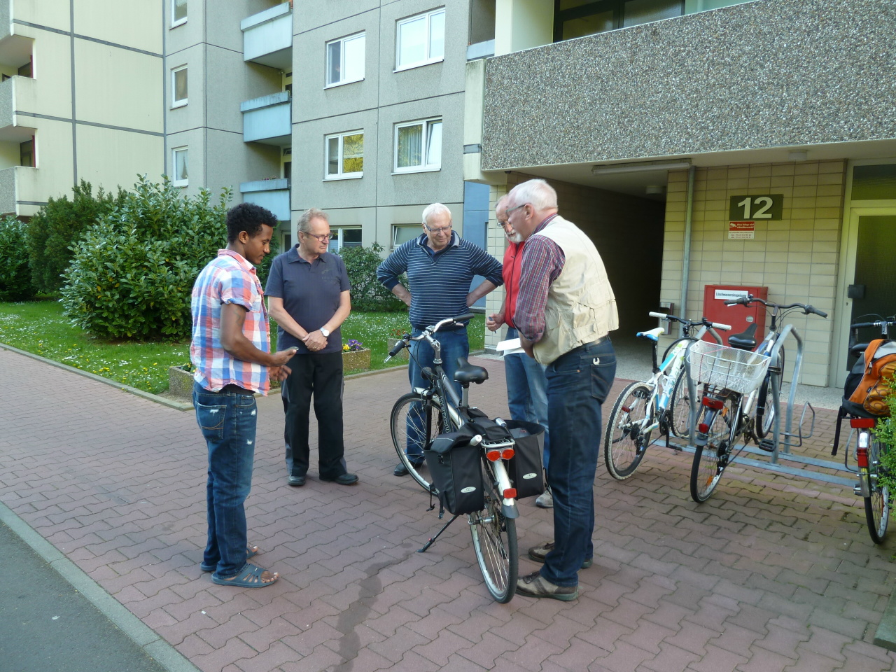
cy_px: 336
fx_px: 647
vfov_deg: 54.9
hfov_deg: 69.4
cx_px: 448
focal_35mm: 25
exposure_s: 1/50
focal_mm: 4.1
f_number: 3.3
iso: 80
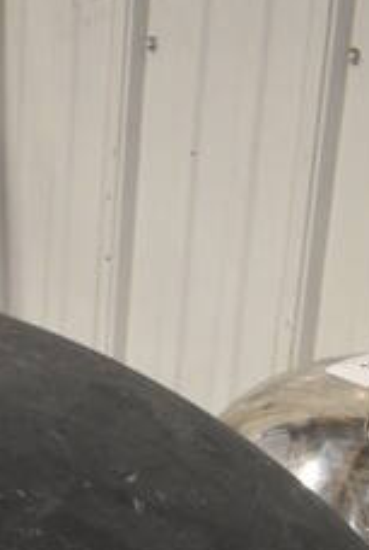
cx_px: -58
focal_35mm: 108
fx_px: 1653
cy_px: 1012
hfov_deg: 12.5
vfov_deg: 15.9
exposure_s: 1/125
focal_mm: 18
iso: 2500
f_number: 3.5
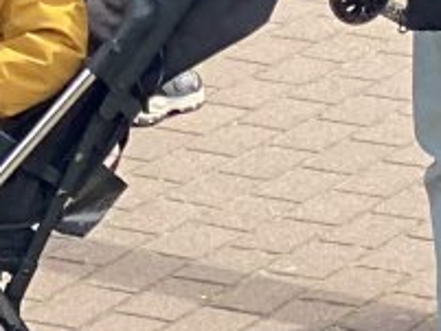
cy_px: -855
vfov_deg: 3.5
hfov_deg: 4.8
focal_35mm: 413
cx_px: -114
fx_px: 5265
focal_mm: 6
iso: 20
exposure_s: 1/363
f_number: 2
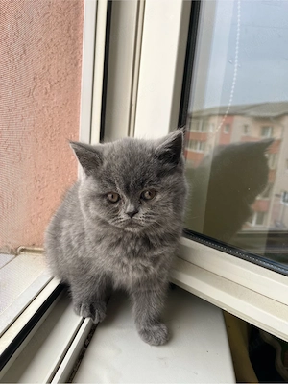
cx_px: 144
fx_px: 288
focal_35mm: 26
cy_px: 192
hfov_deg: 53.1
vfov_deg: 67.3
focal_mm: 5.1
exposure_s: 1/122
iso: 40
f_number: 1.6
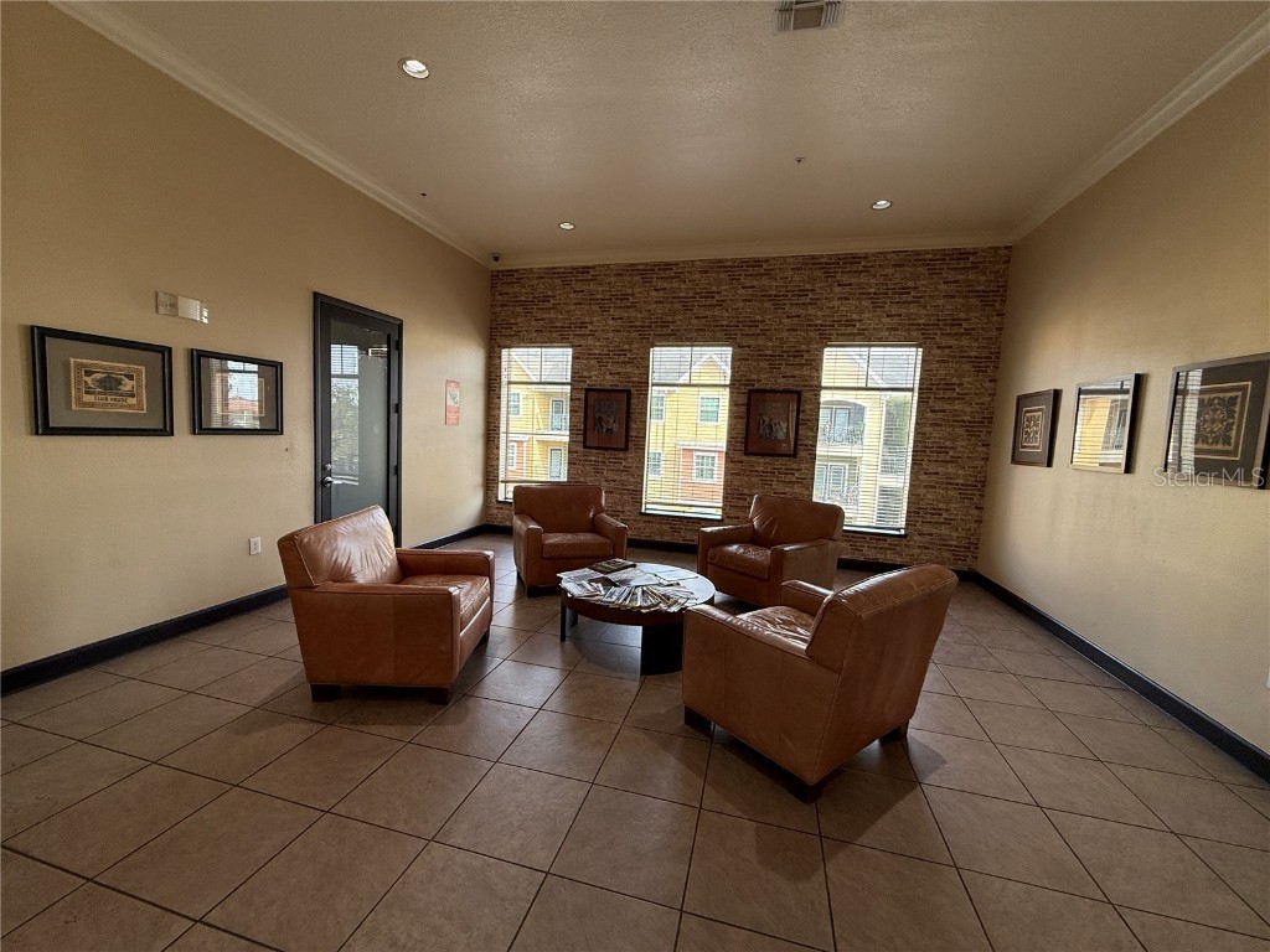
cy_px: 476
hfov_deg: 102.1
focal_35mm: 14
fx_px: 514
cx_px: 635
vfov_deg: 85.7
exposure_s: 1/145
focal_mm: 2.22
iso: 64
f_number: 2.2
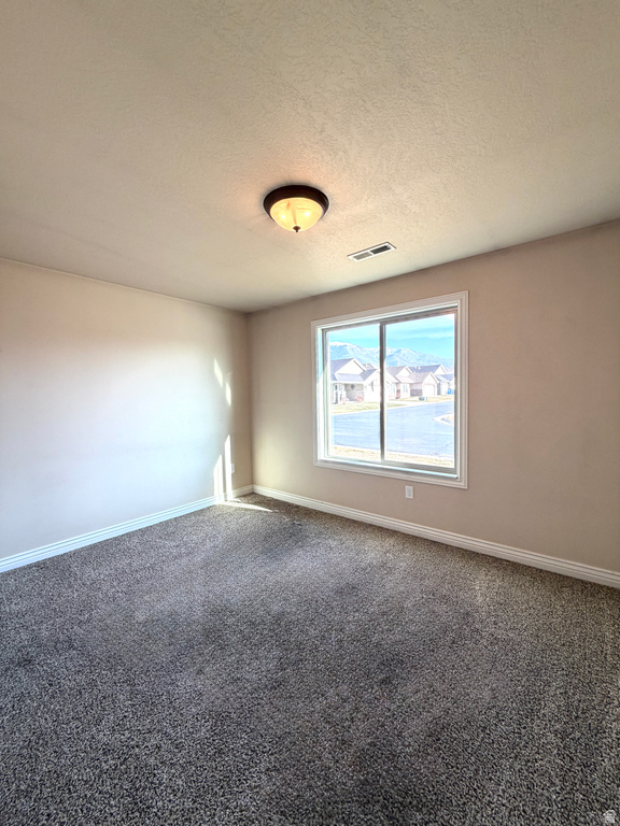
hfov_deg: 85.7
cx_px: 310
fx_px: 334
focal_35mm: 14
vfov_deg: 102.1
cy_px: 413
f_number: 2.2
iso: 125
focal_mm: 2.22
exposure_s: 1/120
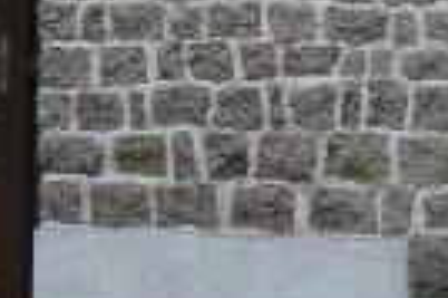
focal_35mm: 207
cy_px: -440
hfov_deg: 10.0
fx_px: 2573
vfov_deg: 6.3
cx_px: 247
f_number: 7.1
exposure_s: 1/100
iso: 100
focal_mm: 18
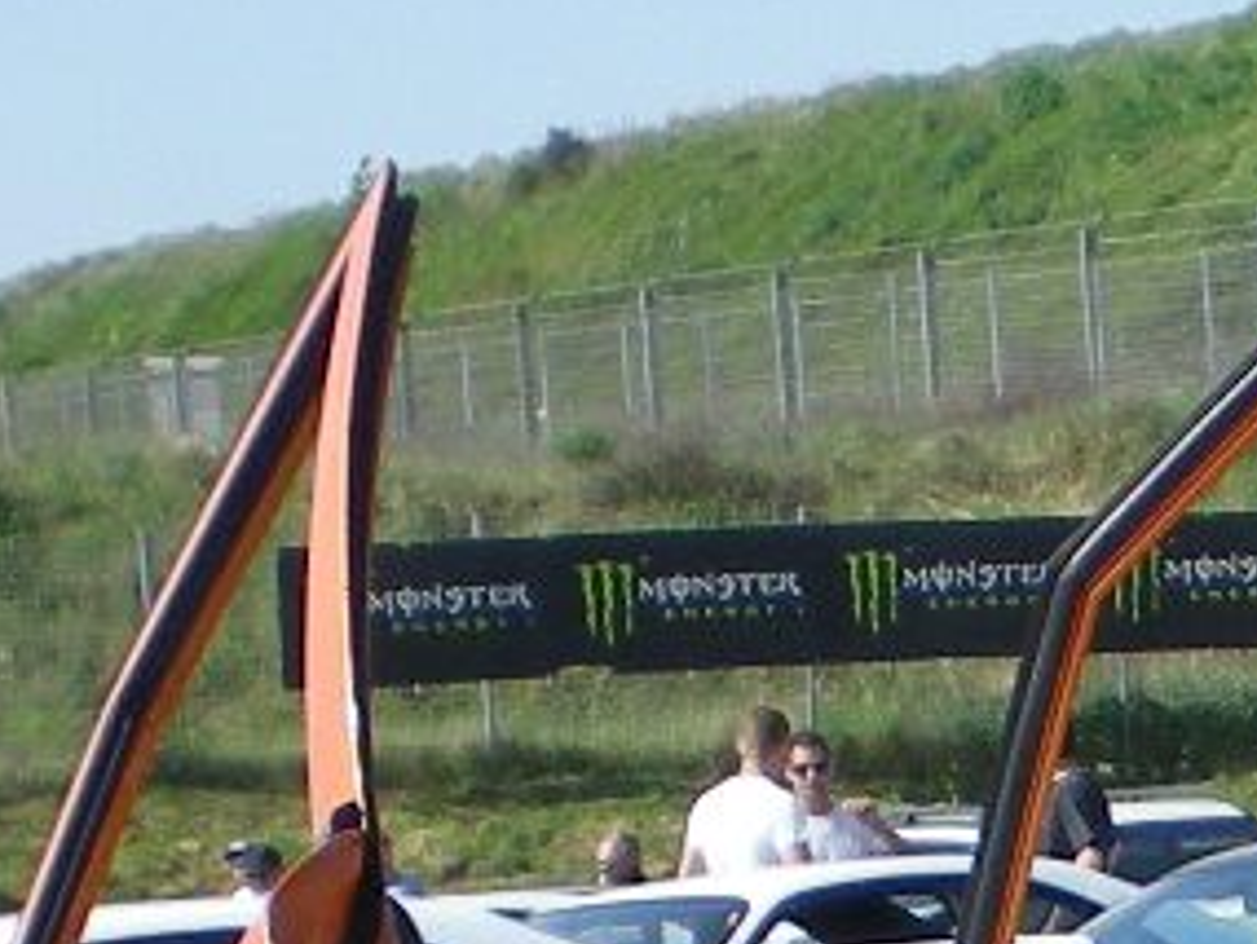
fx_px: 7447
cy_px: 2161
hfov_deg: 9.5
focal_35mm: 205
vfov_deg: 6.9
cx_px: 1676
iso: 50
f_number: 4.6
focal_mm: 6.3
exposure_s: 1/306
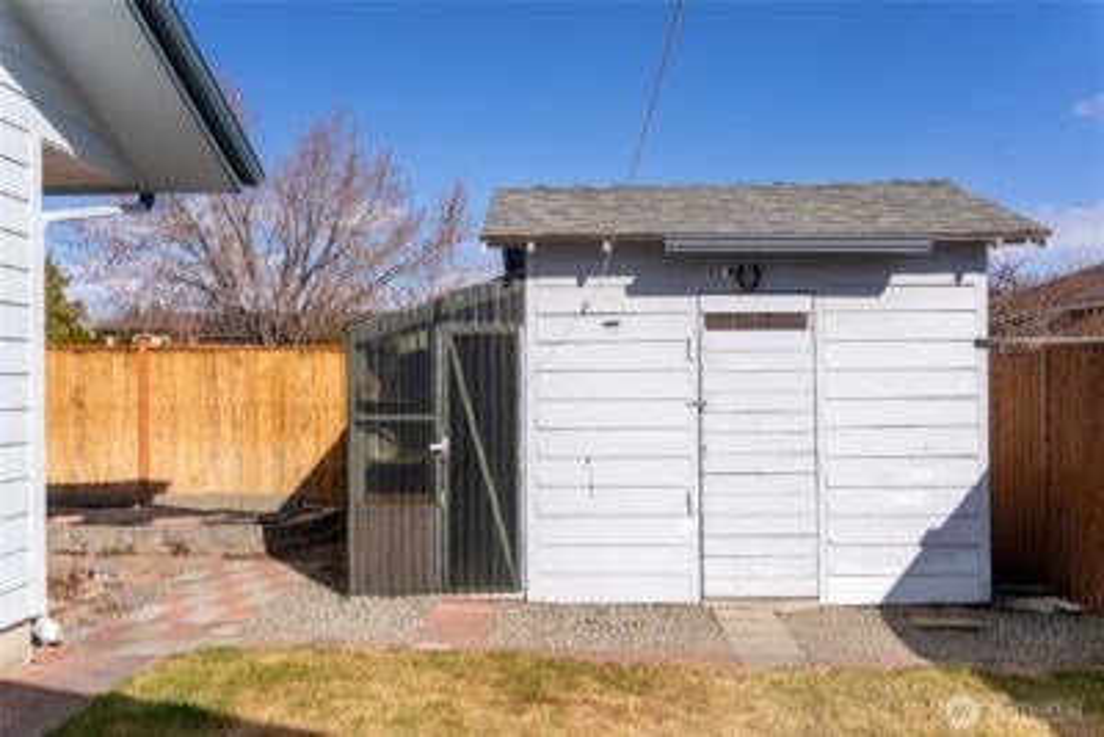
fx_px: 893
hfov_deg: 63.5
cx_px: 552
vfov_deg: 44.9
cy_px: 368
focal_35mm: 29
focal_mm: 29.1
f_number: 5.6
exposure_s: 1/8000
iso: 100
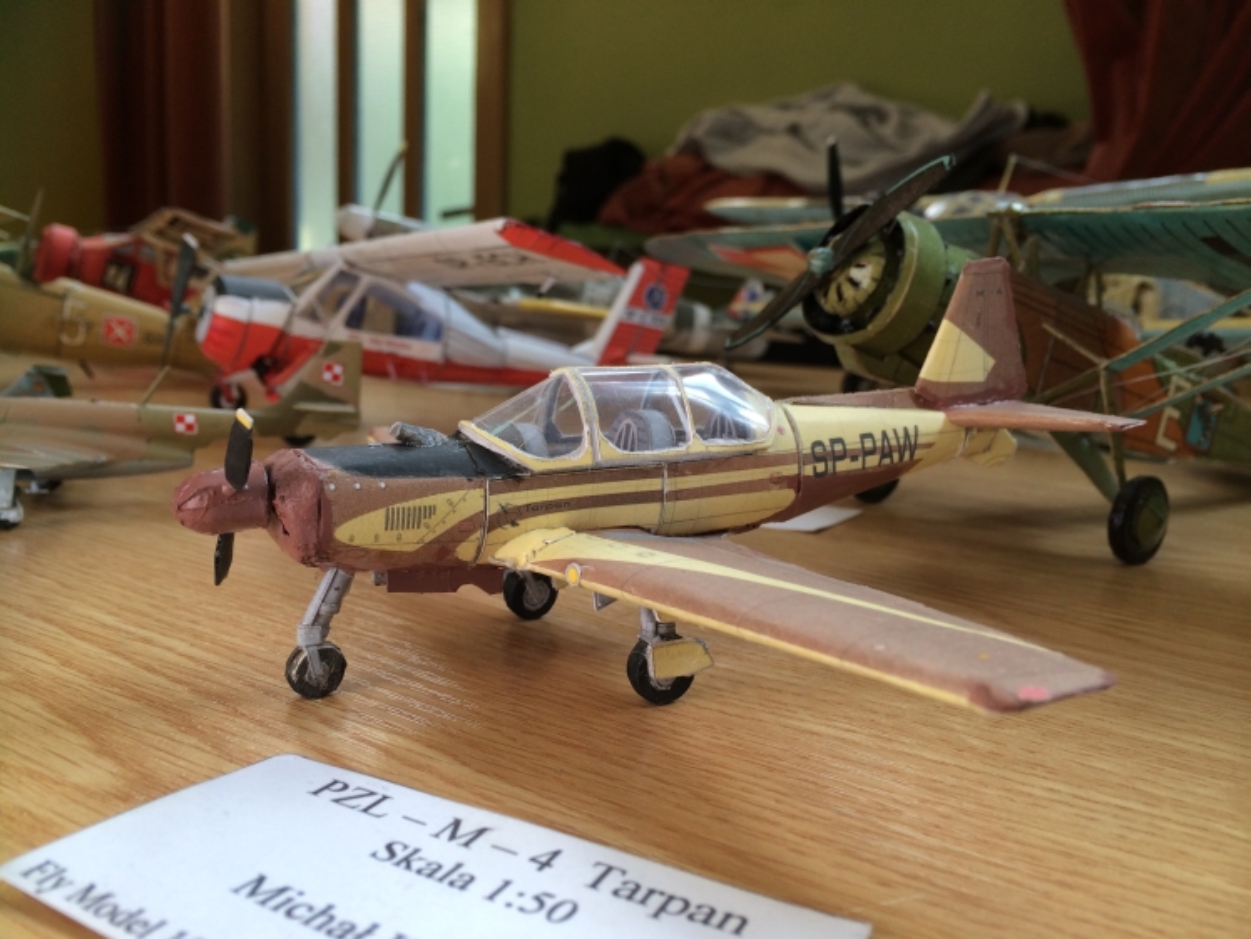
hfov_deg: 60.0
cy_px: 470
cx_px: 626
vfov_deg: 46.8
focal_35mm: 30
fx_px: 1084
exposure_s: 1/120
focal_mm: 4.12
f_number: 2.2
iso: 50
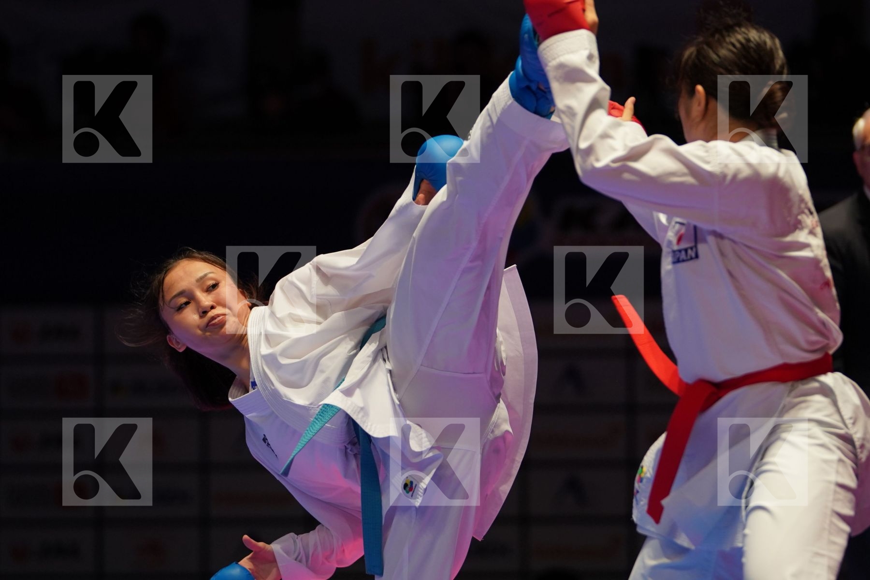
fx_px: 5316
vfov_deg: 6.2
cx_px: 435
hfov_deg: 9.4
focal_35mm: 220
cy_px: 290
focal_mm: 147
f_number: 2.8
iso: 1250
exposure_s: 1/1000
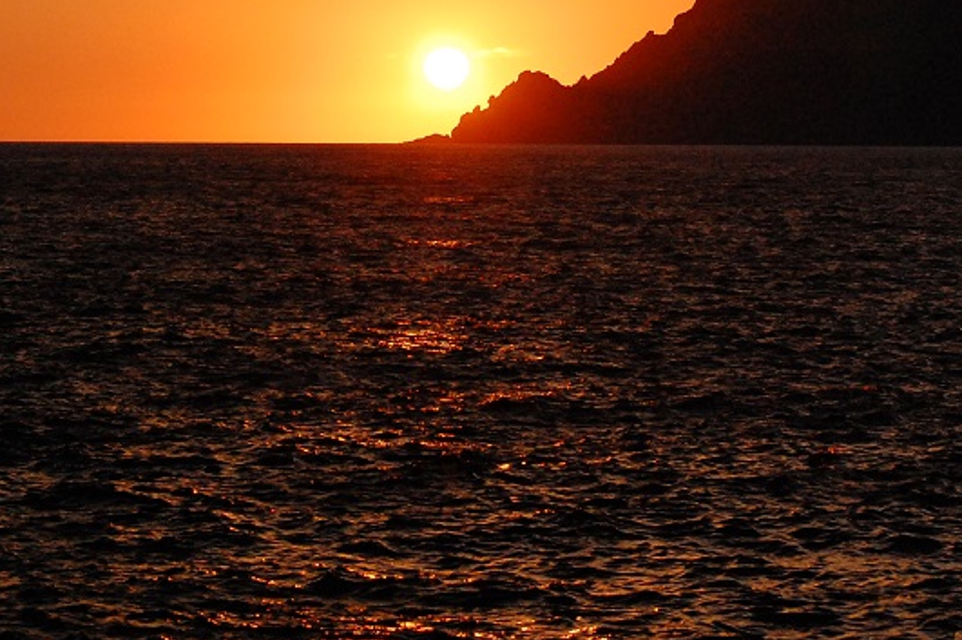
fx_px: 4244
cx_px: 636
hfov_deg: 12.9
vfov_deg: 8.6
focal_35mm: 159
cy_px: 60
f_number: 7.1
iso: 1600
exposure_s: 1/3200
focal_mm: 55
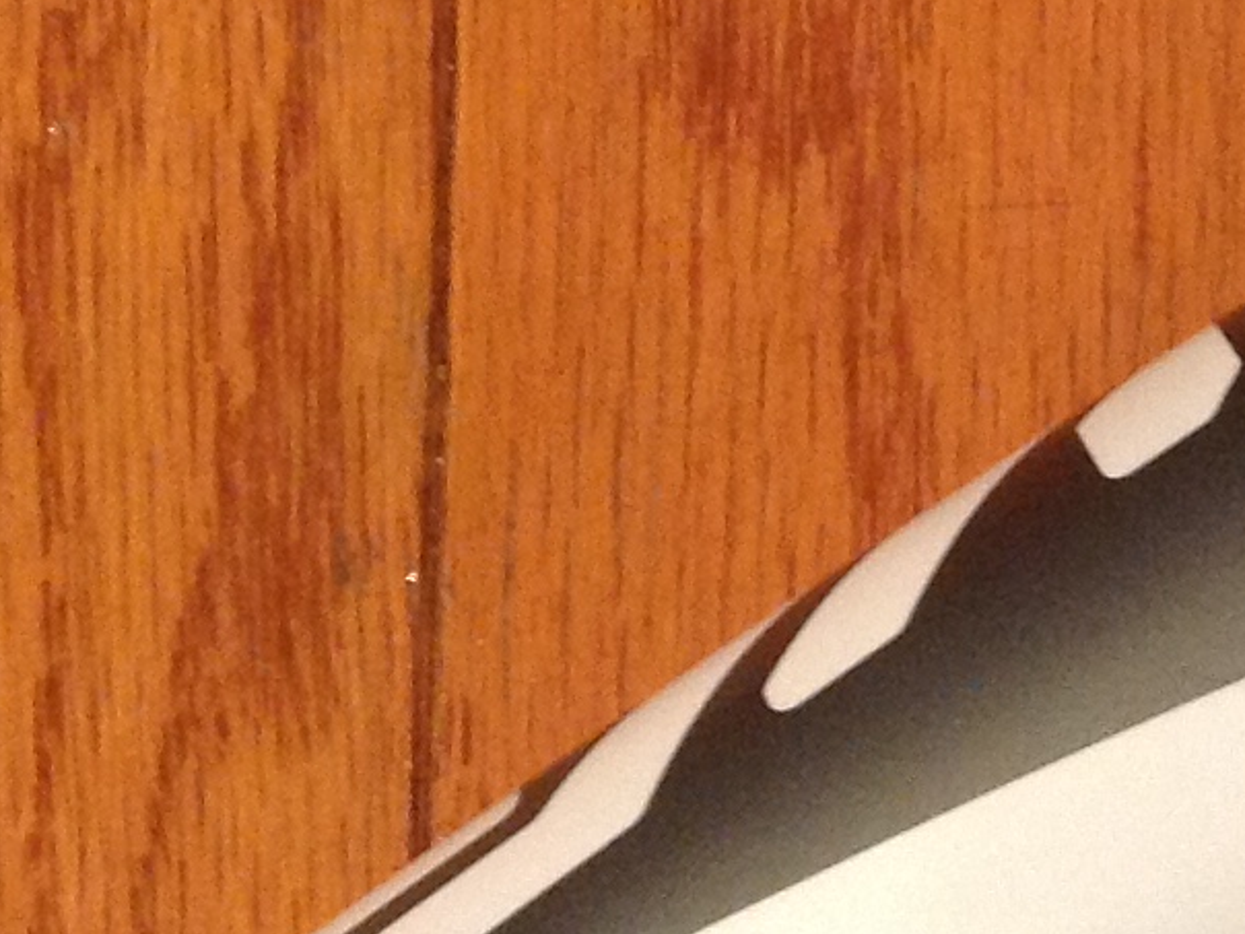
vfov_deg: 9.9
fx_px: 5395
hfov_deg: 12.5
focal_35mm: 150
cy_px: 592
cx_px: 1837
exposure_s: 1/15
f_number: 2.4
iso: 200
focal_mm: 4.28
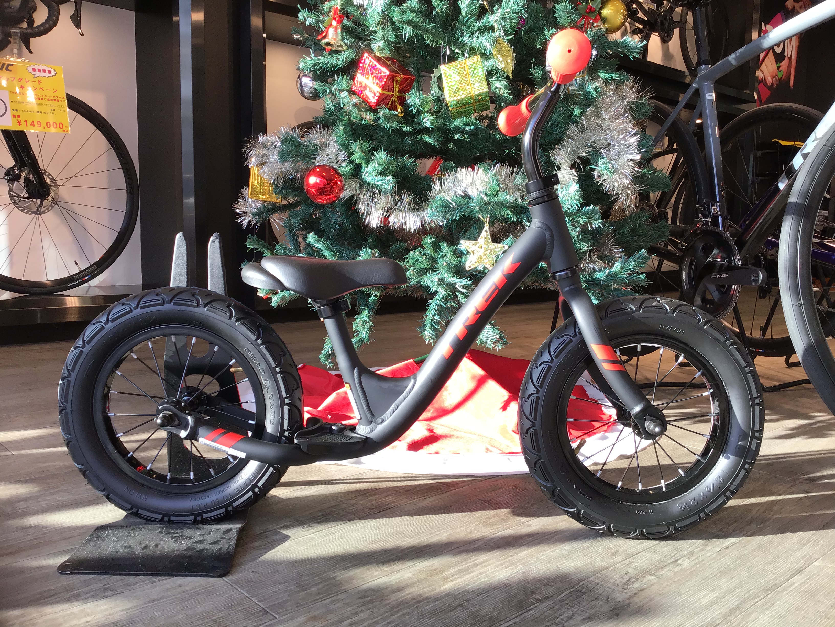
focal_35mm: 31
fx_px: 748
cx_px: 418
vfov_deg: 45.4
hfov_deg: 58.4
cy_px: 314
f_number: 2.4
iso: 32
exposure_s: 1/120
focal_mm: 3.3
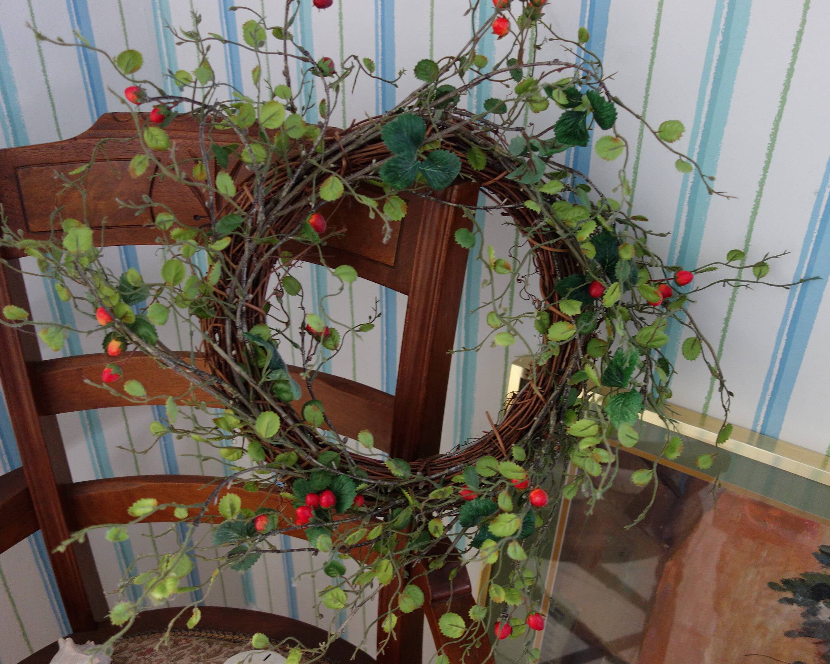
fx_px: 786
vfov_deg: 45.8
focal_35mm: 32
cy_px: 332
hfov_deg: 55.7
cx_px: 412
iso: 400
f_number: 1.8
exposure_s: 1/30
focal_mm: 10.4
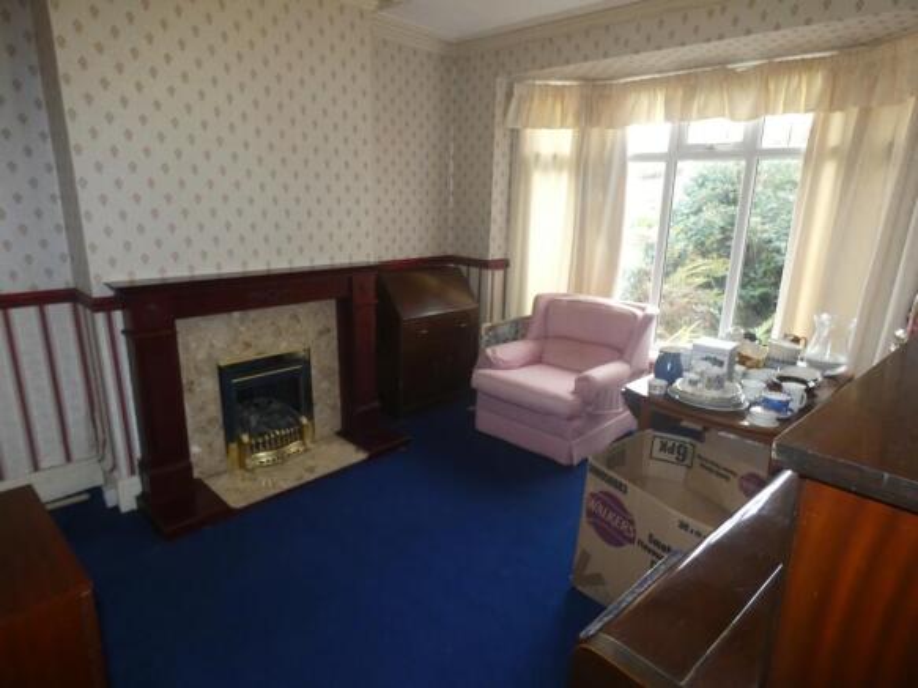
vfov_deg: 66.0
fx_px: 530
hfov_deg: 81.8
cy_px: 344
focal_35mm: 20
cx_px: 459
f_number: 2.8
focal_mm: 3.6
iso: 320
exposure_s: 1/60
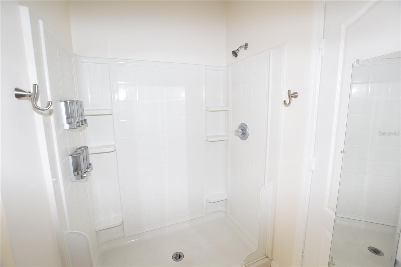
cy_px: 134
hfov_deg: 100.4
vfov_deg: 77.3
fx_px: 167
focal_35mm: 15
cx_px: 200
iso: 800
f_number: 5
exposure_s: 1/100
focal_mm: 10
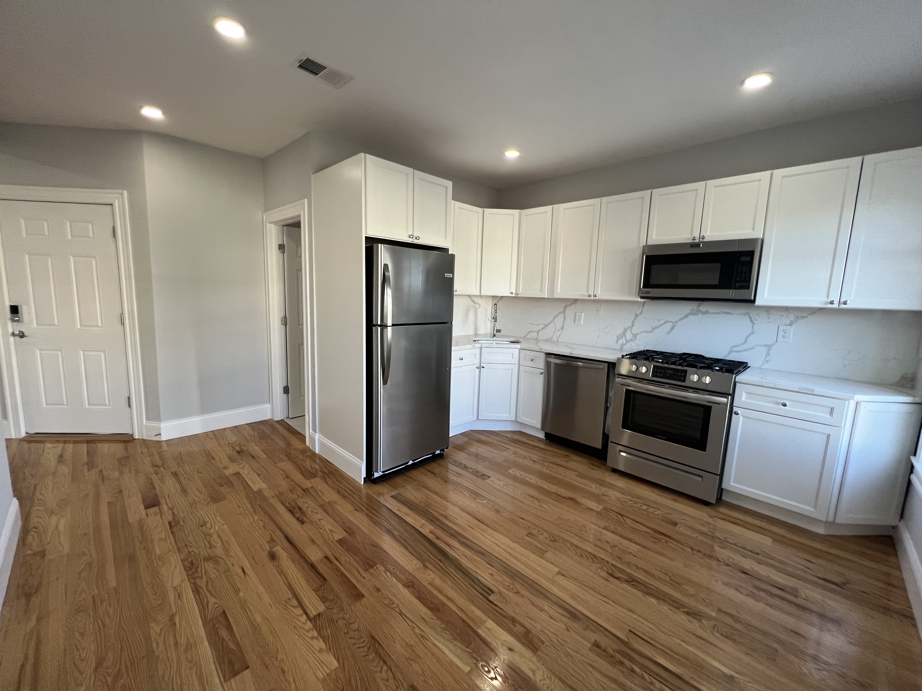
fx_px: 346
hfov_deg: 106.2
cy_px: 346
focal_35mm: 13
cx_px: 461
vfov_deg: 89.9
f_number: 1.8
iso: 160
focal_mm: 1.57
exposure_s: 1/120
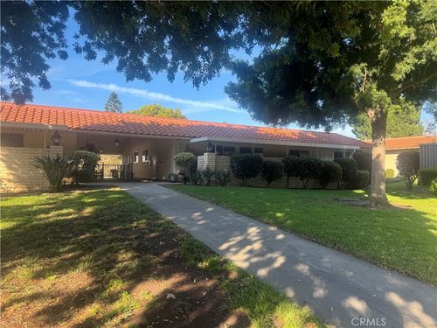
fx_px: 303
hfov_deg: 71.6
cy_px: 164
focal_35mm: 24
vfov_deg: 56.8
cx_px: 218
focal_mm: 6.76
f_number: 1.78
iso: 80
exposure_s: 1/832
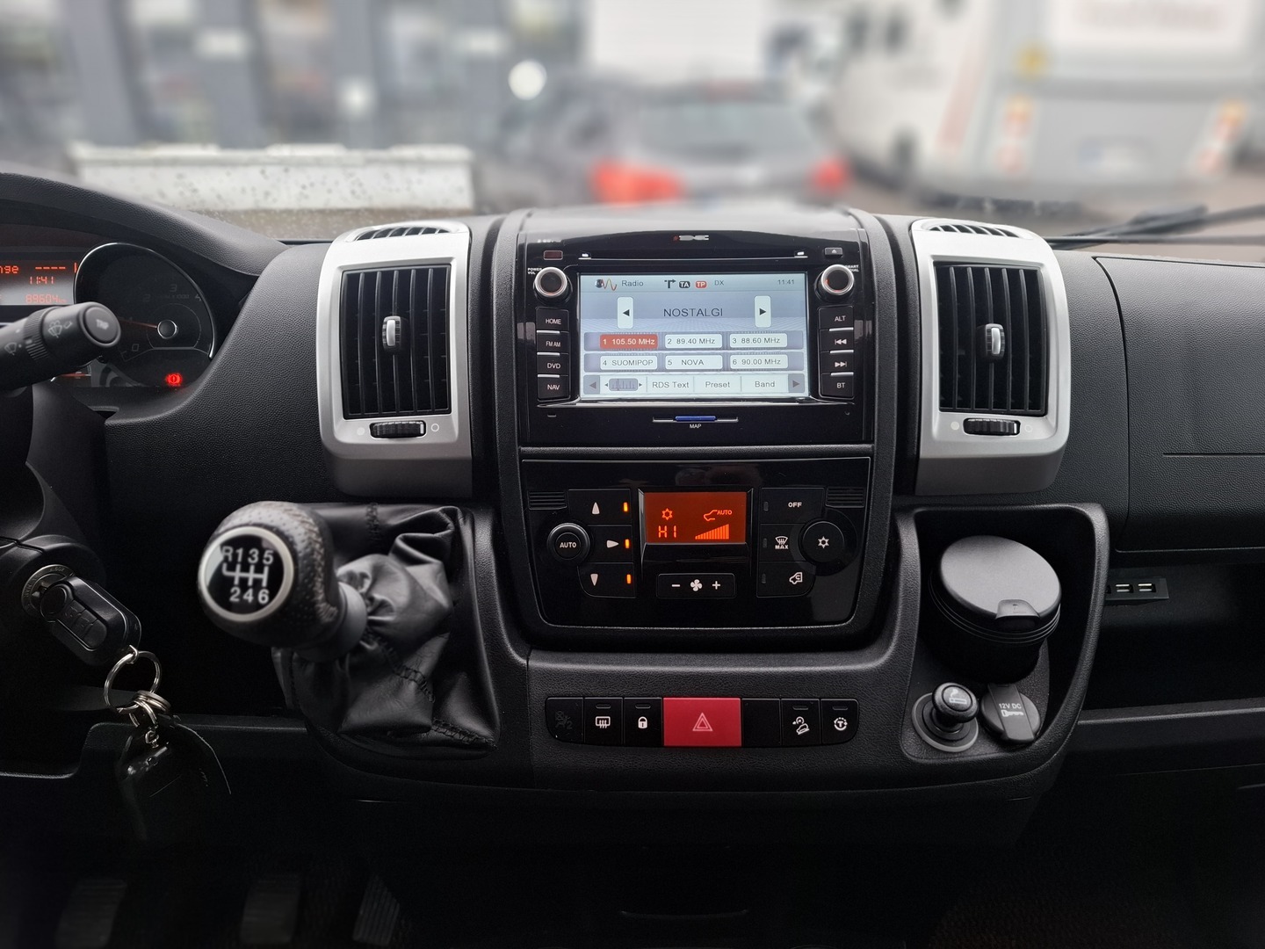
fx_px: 841
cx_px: 632
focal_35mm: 23
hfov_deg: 73.9
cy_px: 474
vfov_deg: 58.9
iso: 64
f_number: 1.8
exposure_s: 1/100
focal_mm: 5.54
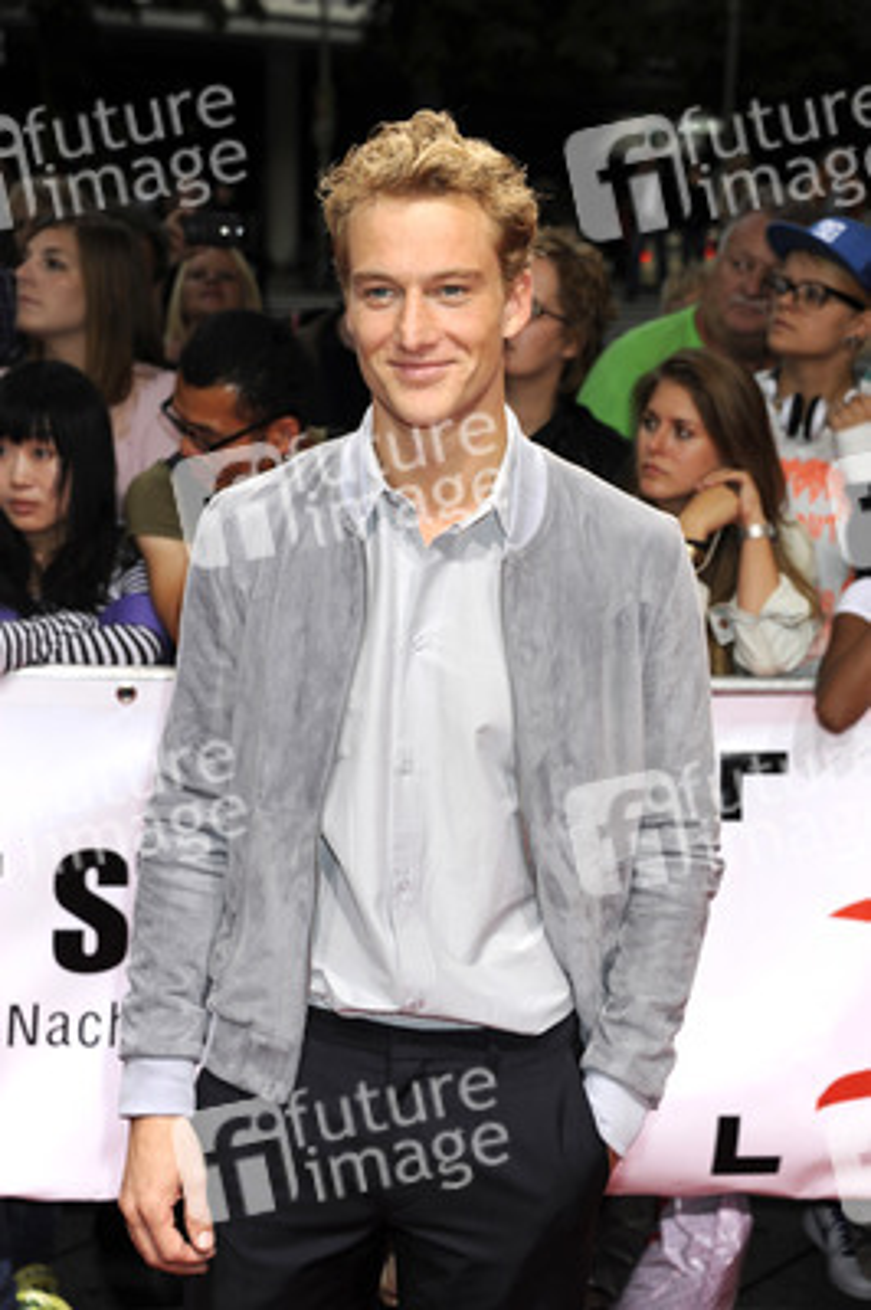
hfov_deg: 18.9
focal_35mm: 72
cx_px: 436
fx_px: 2617
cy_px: 655
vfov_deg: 28.1
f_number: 6.3
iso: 400
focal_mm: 72
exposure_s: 1/160
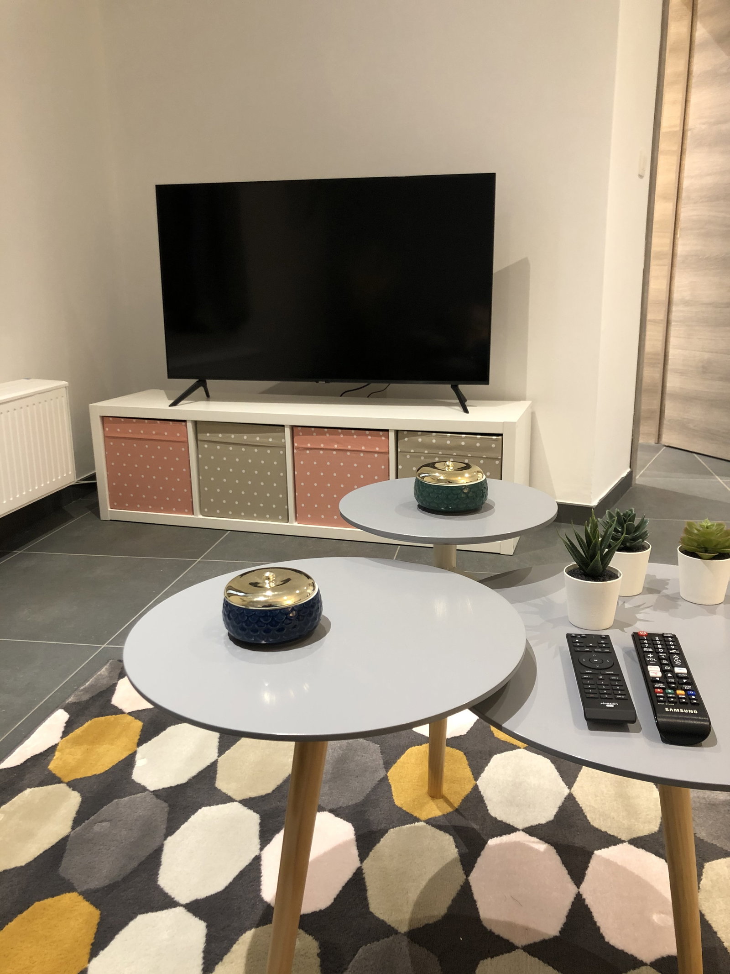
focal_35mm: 28
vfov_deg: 63.4
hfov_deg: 49.7
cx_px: 365
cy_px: 487
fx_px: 787
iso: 64
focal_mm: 3.99
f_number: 1.8
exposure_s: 1/17
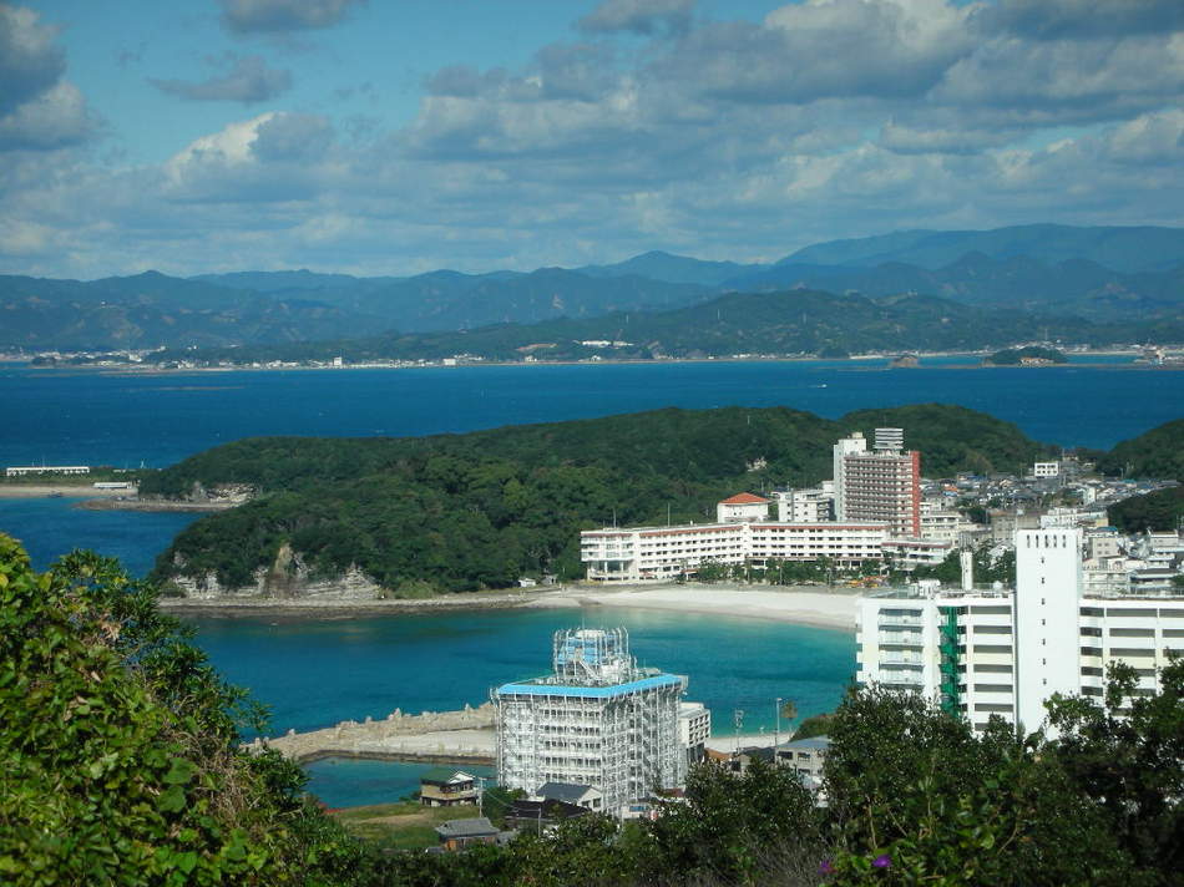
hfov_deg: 18.7
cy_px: 444
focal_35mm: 105
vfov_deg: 14.1
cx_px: 592
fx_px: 3590
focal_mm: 17.4
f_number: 5.4
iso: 50
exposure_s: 1/402
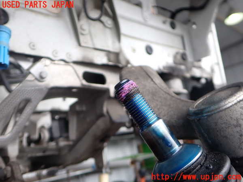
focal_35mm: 30
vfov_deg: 46.8
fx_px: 211
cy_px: 91
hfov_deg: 60.0
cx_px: 122
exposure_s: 1/125
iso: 125
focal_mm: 5.4
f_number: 2.3
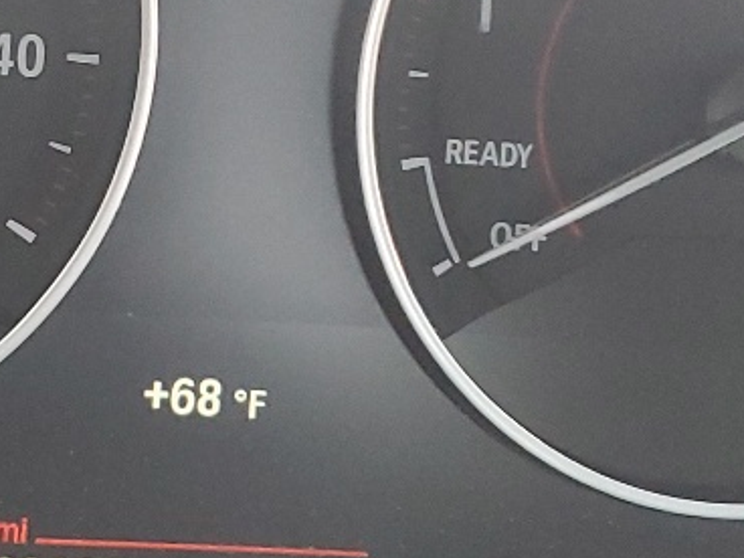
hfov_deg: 17.4
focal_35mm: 113
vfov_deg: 13.0
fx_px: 2429
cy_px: 91
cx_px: 249
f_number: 1.5
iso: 234
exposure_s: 1/60.2
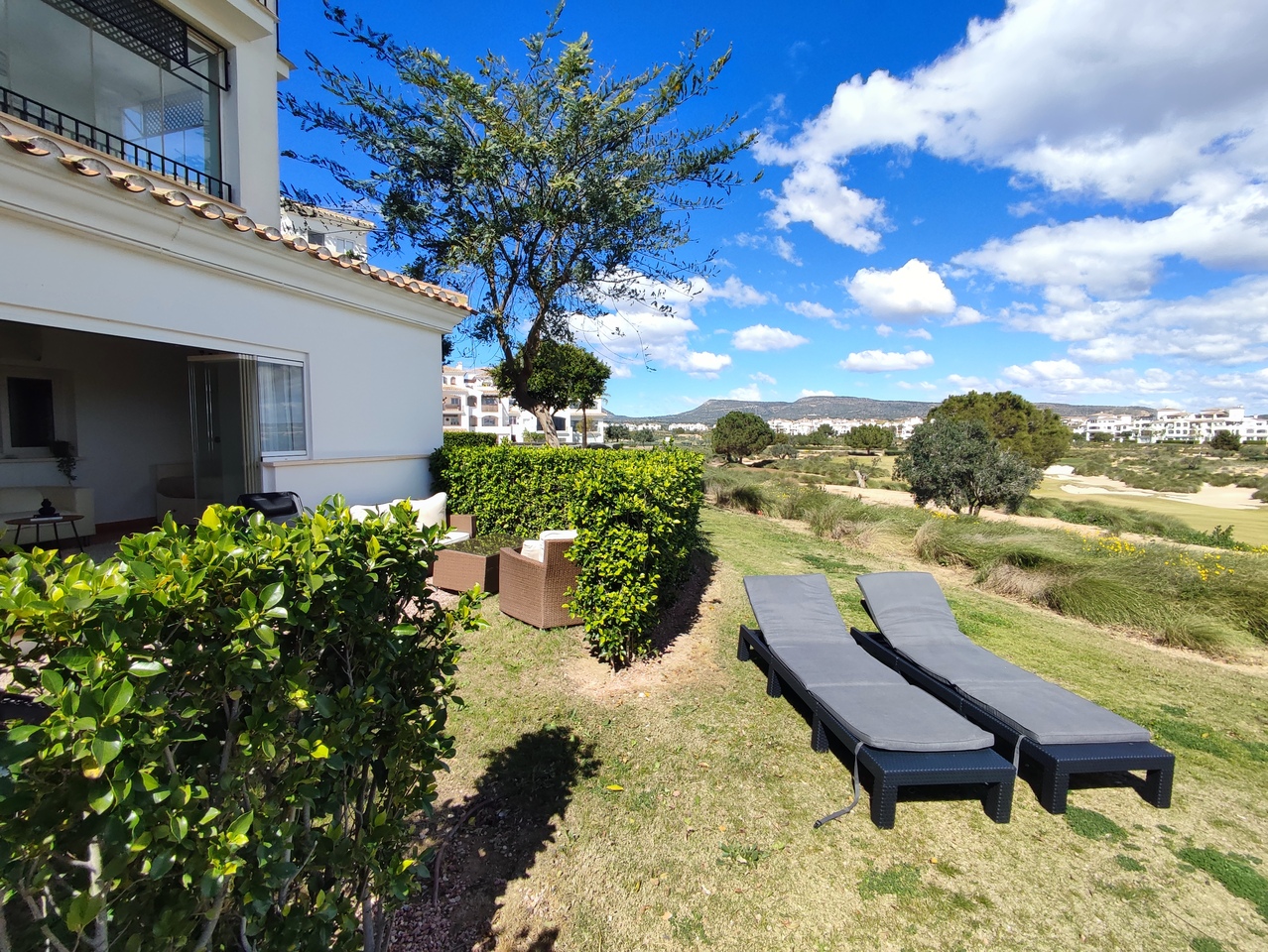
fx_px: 586
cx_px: 634
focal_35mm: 16
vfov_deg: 78.2
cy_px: 476
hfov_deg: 94.5
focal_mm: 1.65
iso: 50
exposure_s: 1/1106
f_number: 2.2
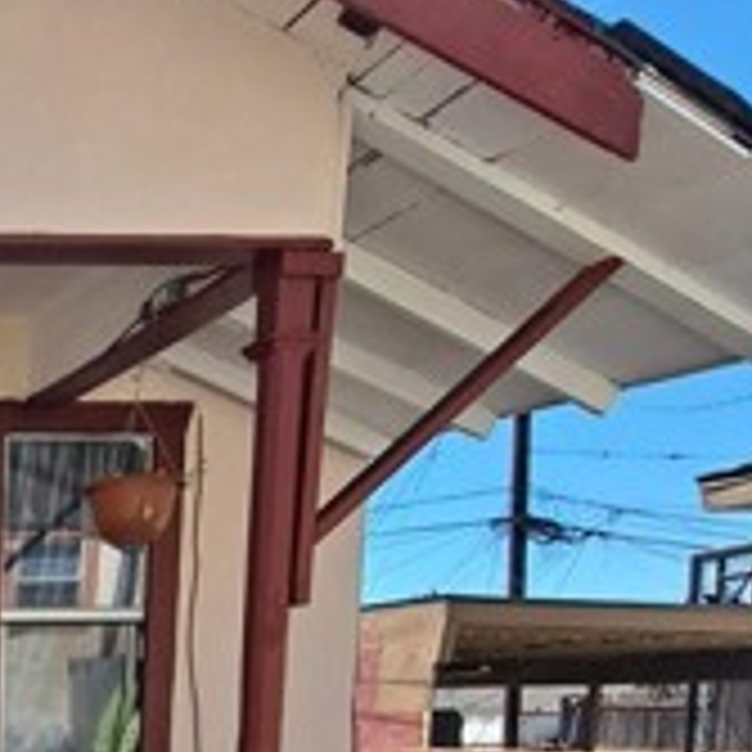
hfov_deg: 28.8
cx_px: -297
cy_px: 905
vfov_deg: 31.9
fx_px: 1081
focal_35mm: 44
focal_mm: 1.74
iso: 40
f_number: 2.2
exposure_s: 1/1923
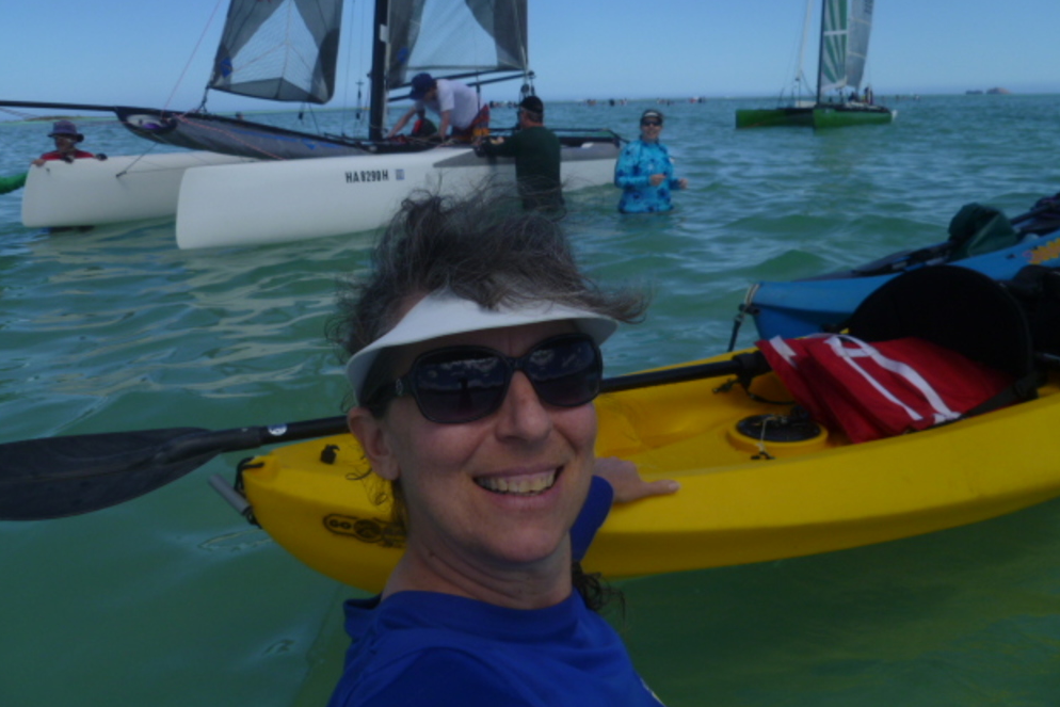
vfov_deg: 43.6
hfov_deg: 61.9
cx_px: 517
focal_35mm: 30
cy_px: 318
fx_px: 883
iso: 80
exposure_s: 1/1300
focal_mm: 5
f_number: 3.3
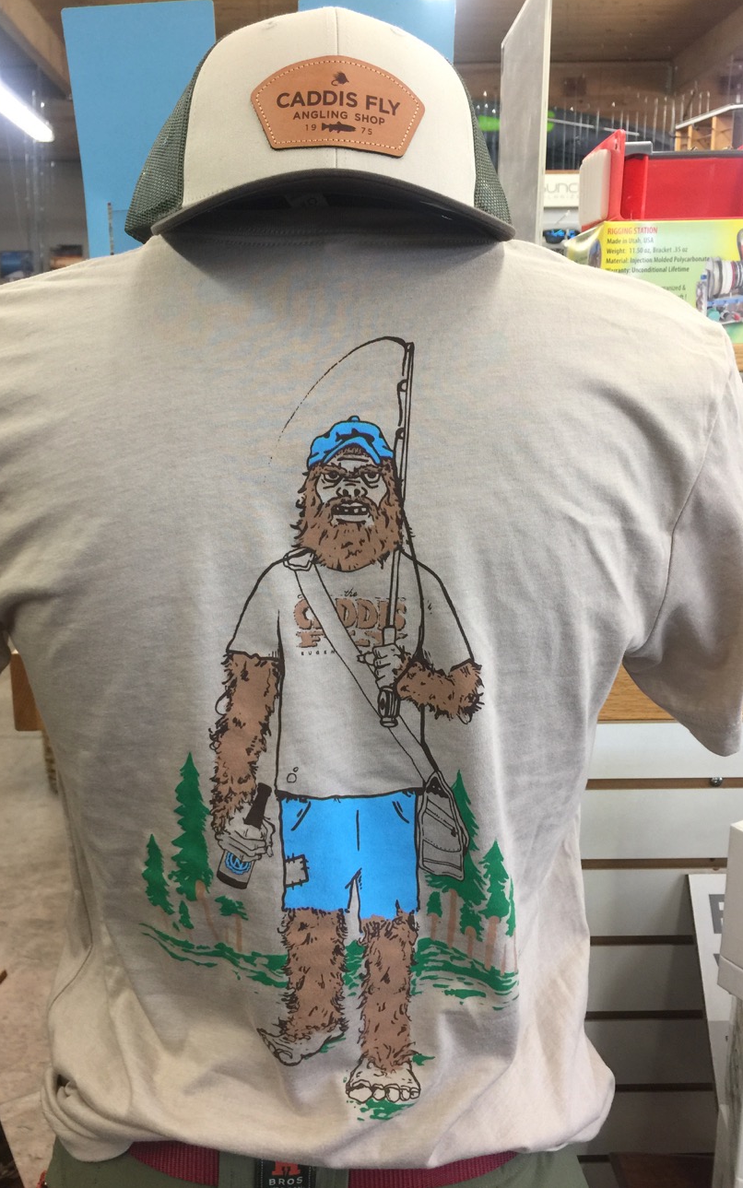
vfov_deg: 61.2
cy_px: 591
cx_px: 308
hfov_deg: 40.5
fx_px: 1004
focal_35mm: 31
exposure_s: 1/30
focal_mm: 4.15
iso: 50
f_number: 2.2
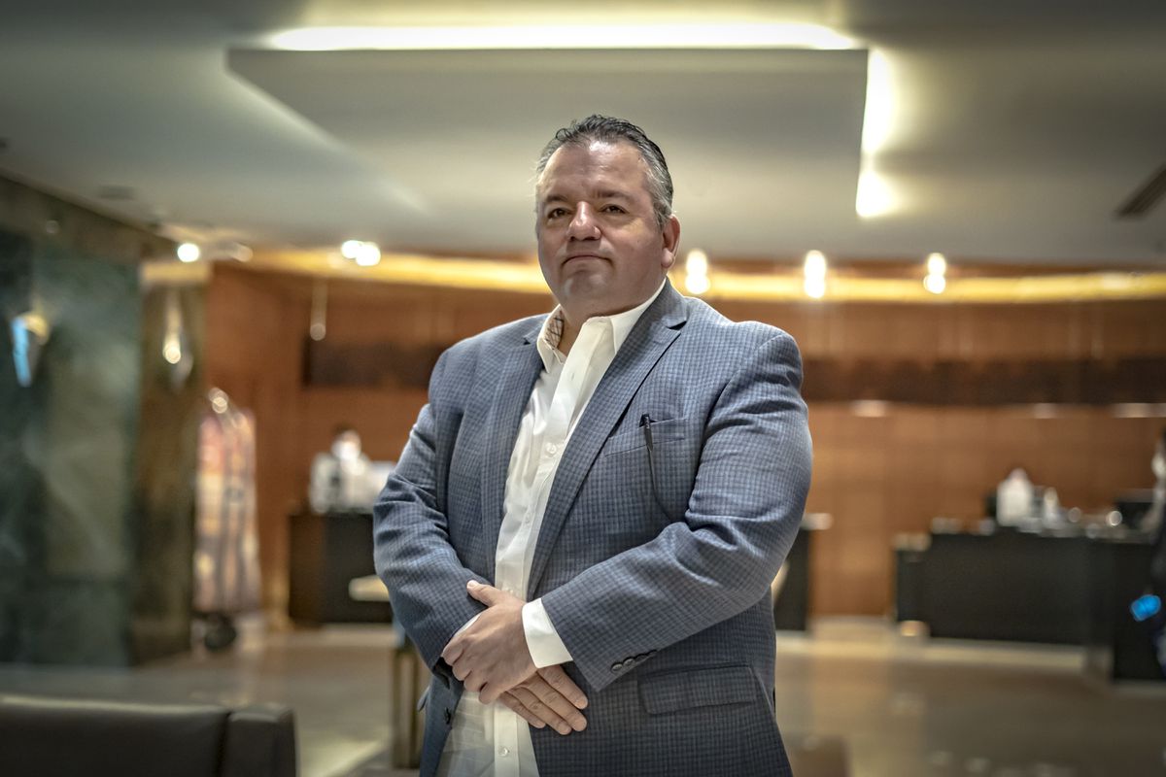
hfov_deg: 39.6
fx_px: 1619
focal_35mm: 50
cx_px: 583
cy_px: 388
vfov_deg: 27.0
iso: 1250
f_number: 1.8
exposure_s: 1/320
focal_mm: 50
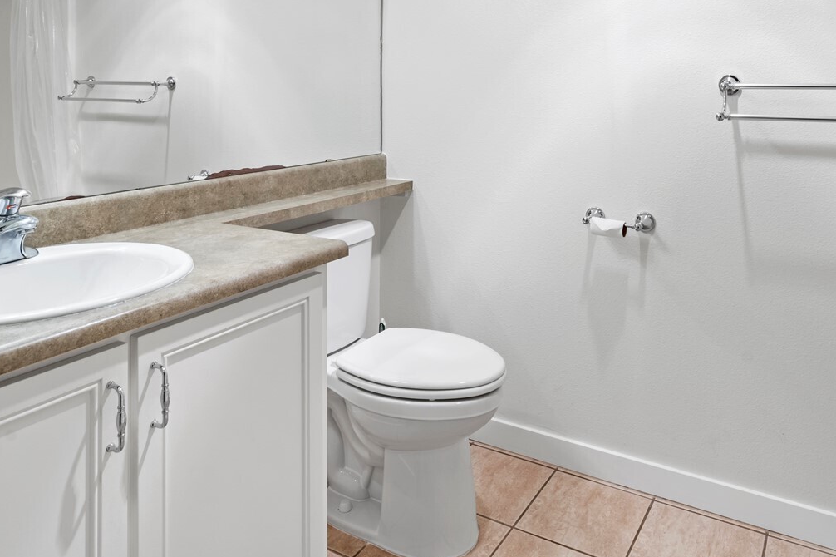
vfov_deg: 45.0
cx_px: 498
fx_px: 627
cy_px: 95
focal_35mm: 27
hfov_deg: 66.8
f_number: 10
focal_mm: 16
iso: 500
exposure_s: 1/5
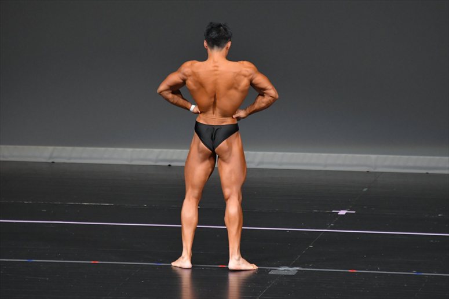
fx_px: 4301
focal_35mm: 345
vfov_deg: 4.0
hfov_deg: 6.0
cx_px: 224
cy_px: 150
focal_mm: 230
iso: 4000
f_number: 5.6
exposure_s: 1/400
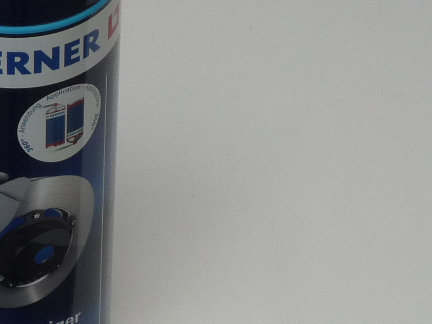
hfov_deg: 9.7
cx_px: -24
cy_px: 99
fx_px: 2521
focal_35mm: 202
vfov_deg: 7.3
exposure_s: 1/60
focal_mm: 9.3
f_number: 4.3
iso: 100
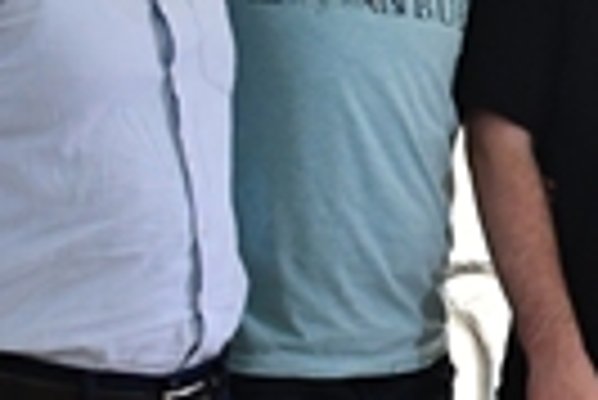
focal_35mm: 162
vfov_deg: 8.5
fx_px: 2694
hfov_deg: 11.6
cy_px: 180
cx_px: 1124
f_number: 3.8
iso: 2200
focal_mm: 24
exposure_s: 1/125
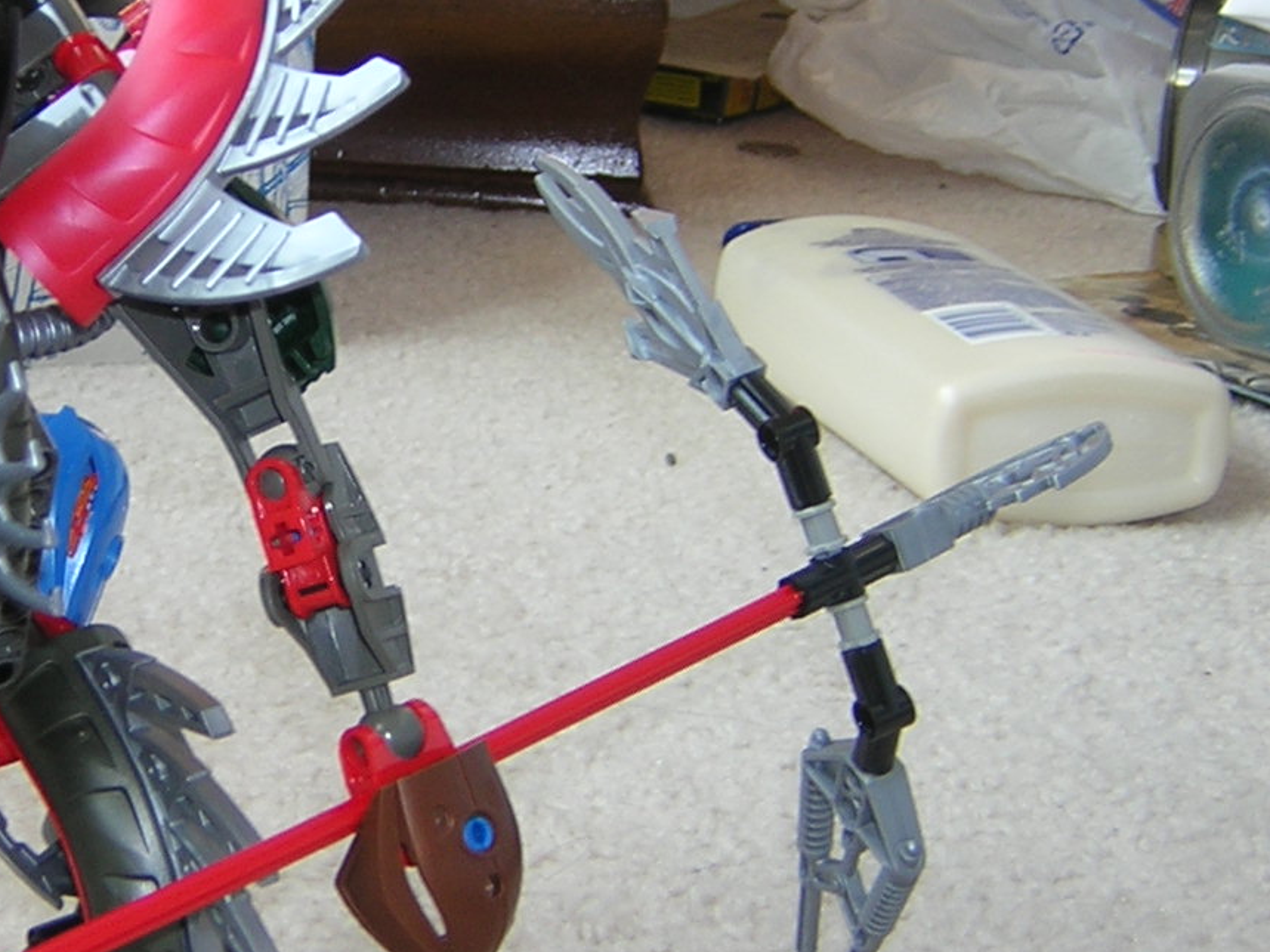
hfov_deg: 20.4
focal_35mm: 95
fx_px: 3485
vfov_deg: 15.6
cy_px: 461
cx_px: 231
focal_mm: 6.6
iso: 100
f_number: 3.1
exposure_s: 1/30
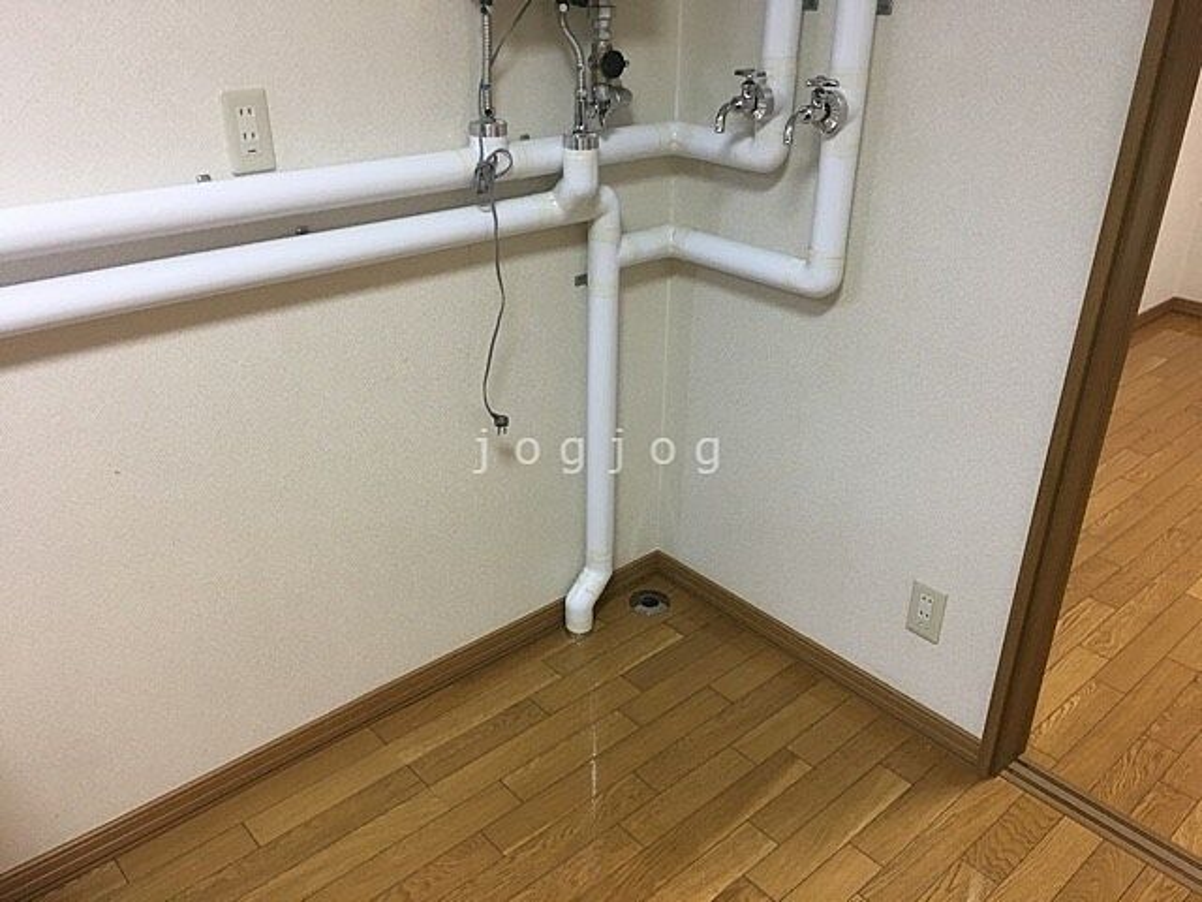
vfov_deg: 48.2
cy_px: 451
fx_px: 1007
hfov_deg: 61.7
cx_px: 601
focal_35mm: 29
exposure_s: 1/33
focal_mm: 4.15
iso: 125
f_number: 2.2
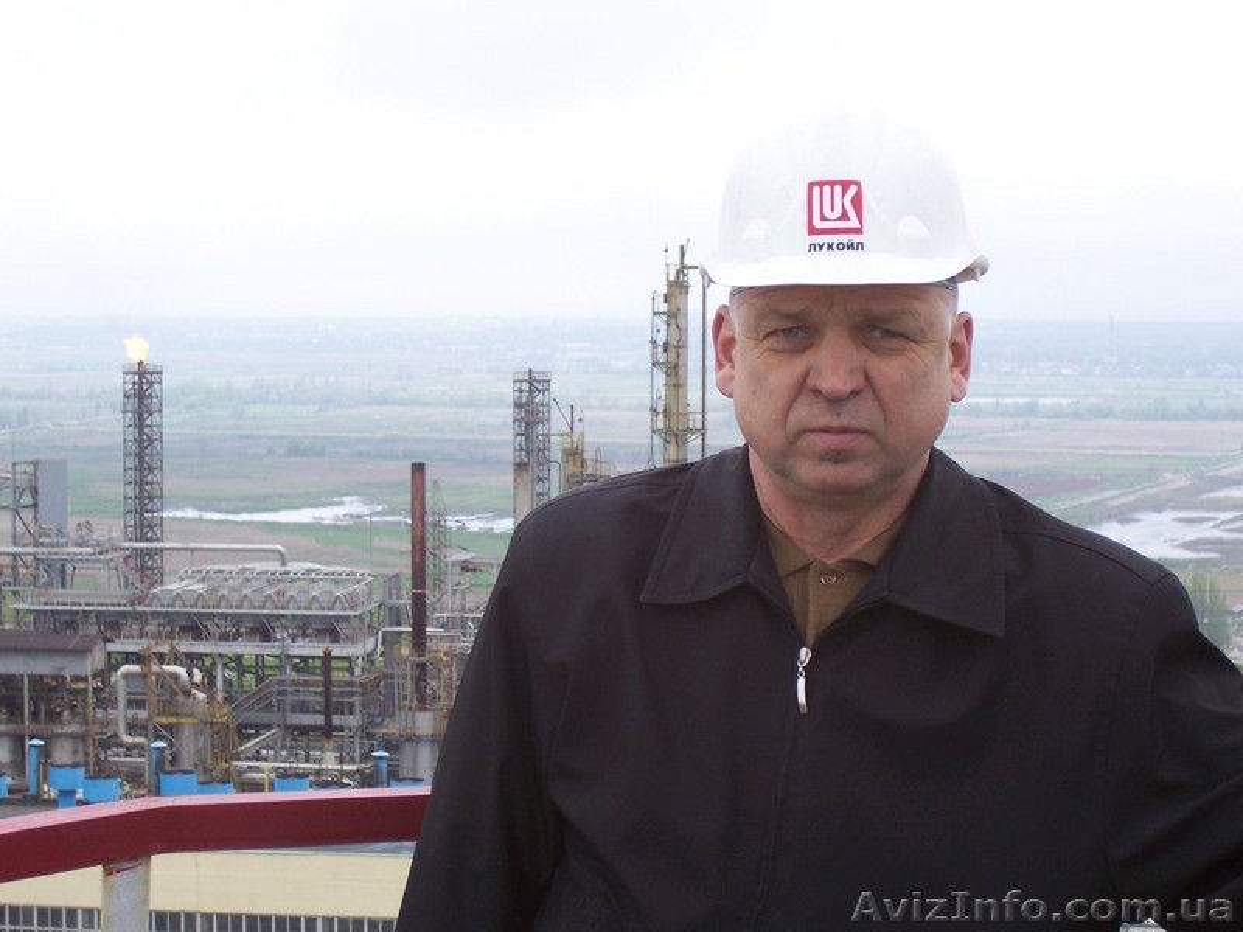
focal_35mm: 82
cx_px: 622
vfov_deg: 18.0
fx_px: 2944
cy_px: 466
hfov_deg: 23.8
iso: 80
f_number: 4.1
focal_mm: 13.5
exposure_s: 1/125
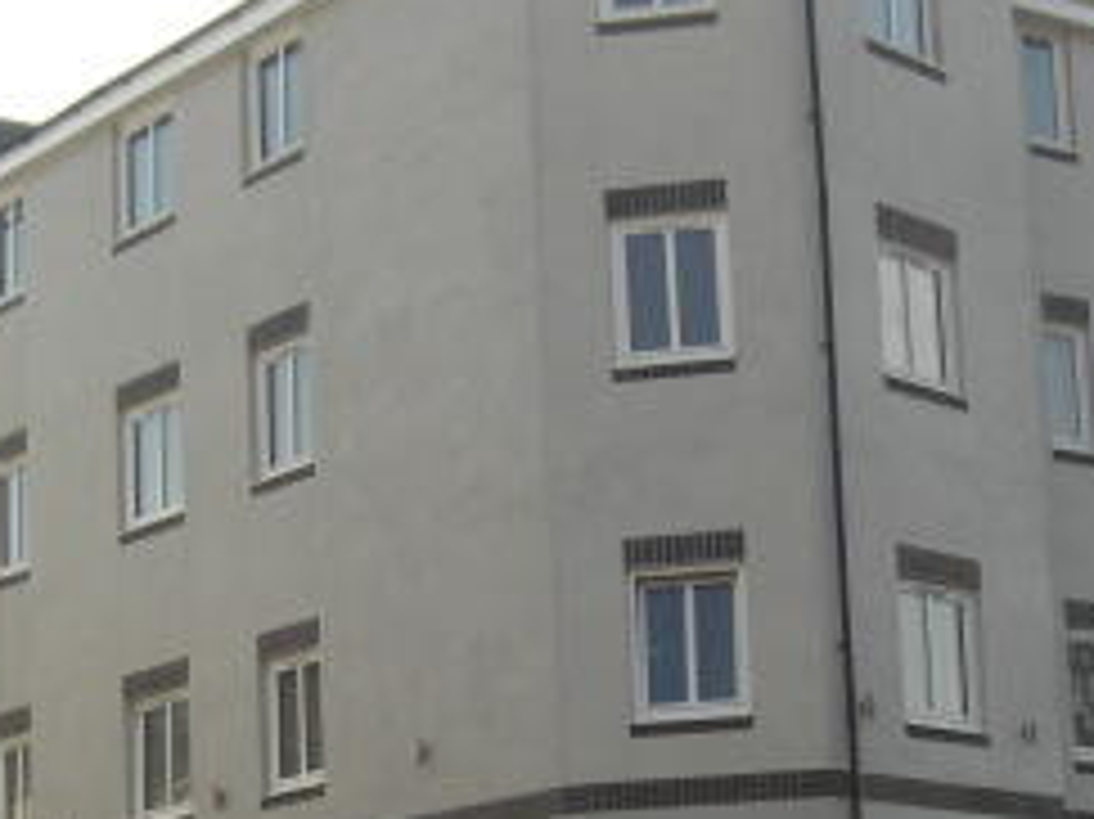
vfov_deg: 14.7
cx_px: 585
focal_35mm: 100
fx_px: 3159
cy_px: 630
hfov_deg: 19.6
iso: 80
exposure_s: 1/320
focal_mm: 7.9
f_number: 4
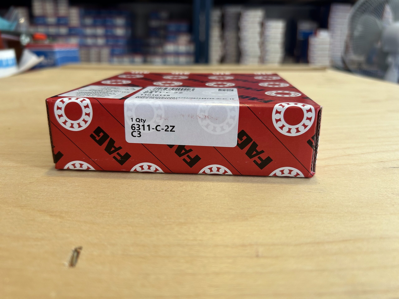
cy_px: 150
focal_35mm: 26
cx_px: 200
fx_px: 300
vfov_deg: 53.1
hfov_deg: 67.3
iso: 80
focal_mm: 5.7
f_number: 1.5
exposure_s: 1/121
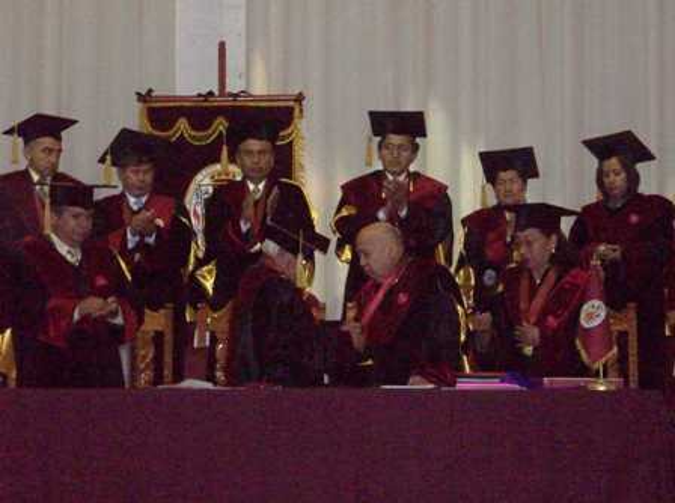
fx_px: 1498
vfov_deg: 19.1
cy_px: 252
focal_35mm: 77
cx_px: 338
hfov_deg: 25.4
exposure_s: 1/102
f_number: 4.2
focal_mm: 12.8
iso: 800
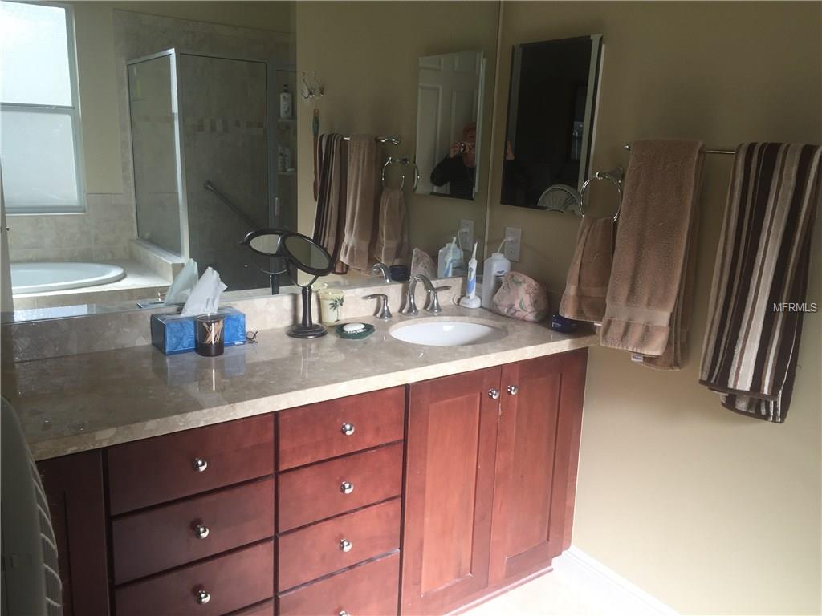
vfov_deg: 48.2
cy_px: 308
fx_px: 689
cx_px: 411
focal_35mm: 29
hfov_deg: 61.7
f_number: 2.2
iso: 32
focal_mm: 4.15
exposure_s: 1/271
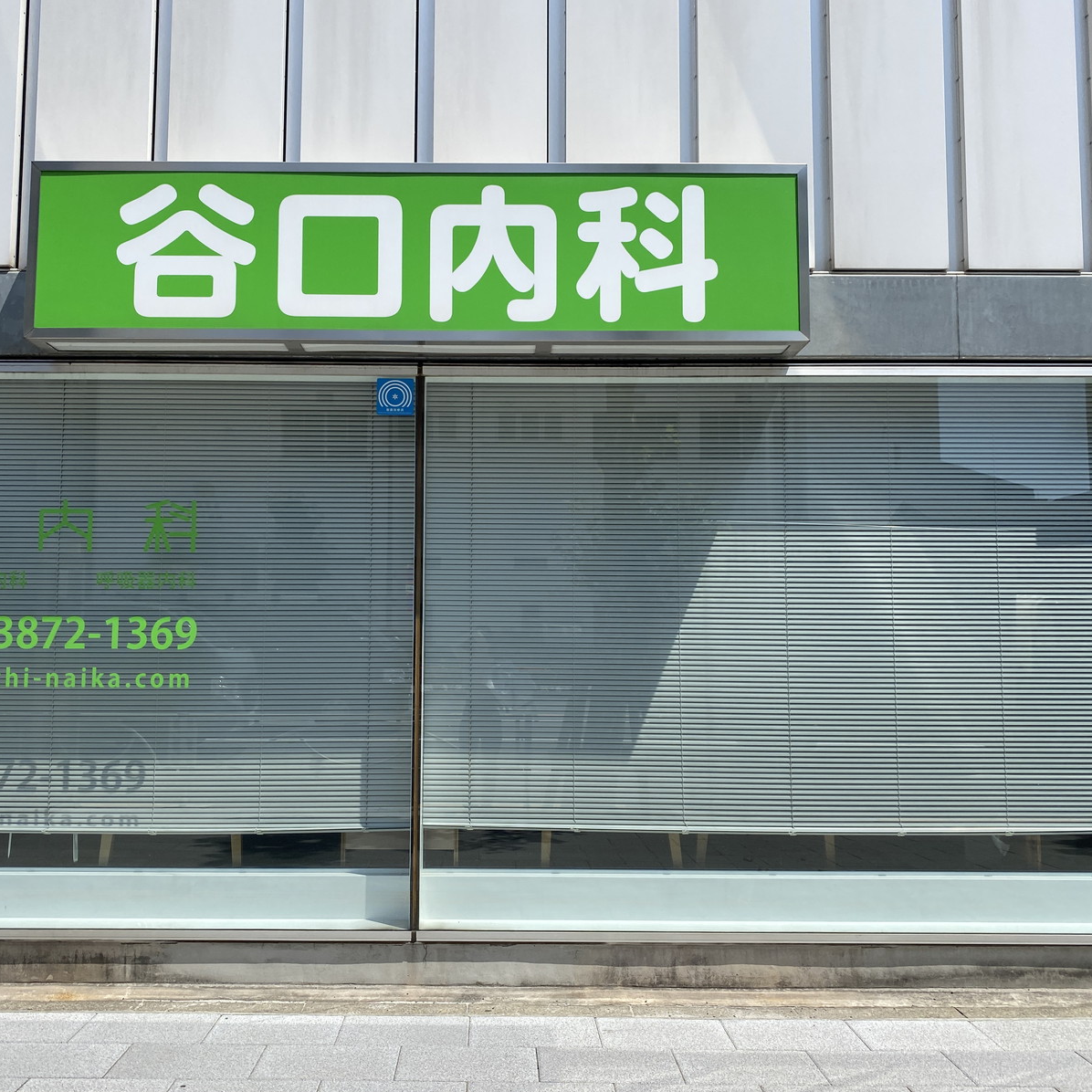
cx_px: 483
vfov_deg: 52.5
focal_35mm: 31
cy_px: 545
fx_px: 1106
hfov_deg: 52.4
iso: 32
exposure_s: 1/3040
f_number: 1.8
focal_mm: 4.25
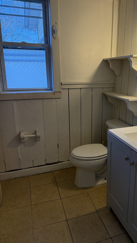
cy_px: 118
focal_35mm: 27
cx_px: 93
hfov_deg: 42.2
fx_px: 174
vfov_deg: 69.8
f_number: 1.78
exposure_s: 1/183
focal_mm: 6.76
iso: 200
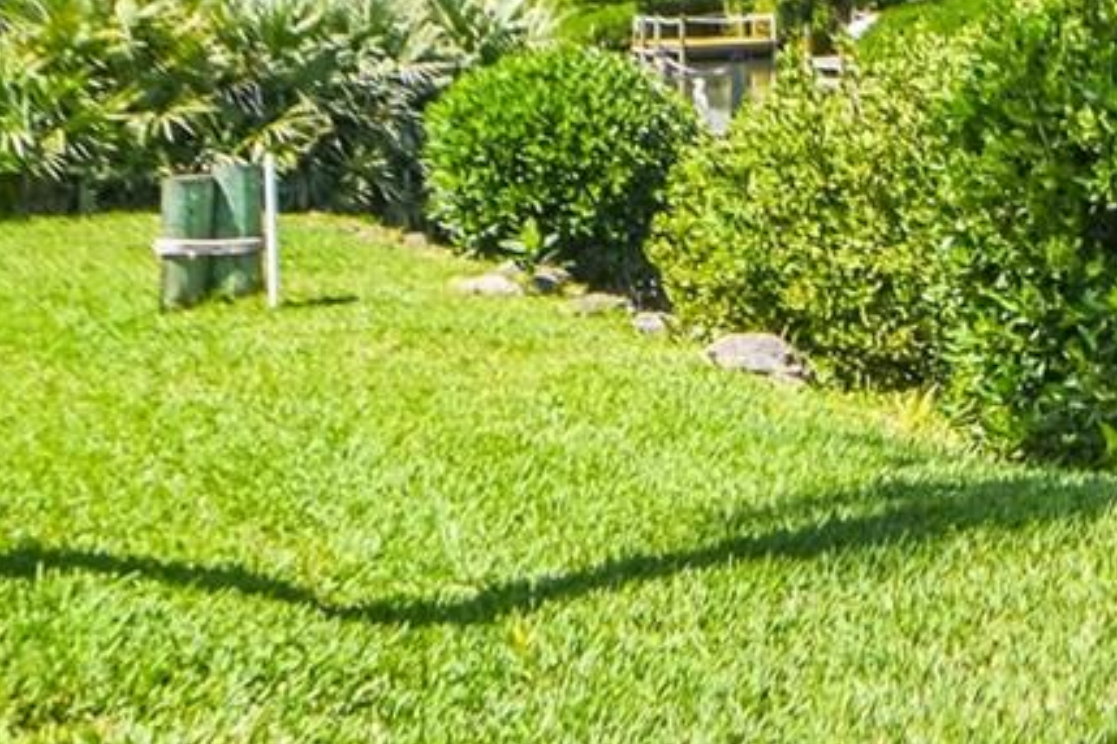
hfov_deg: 27.5
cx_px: 1567
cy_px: 52
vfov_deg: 23.5
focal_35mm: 56
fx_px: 1737
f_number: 7.1
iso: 100
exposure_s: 1/250
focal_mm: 10
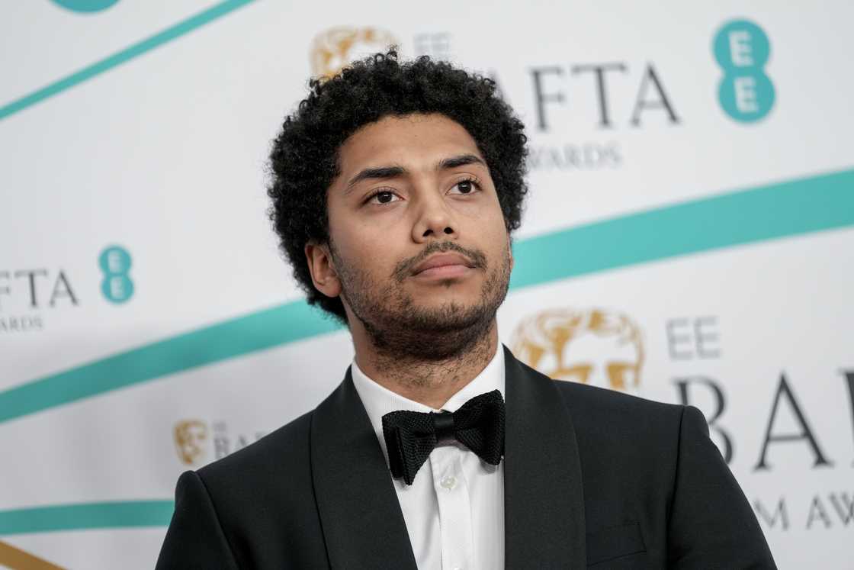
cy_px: 285
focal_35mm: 178
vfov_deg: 7.7
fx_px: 4223
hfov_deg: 11.5
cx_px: 427
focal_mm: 178
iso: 1250
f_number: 2.8
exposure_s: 1/640
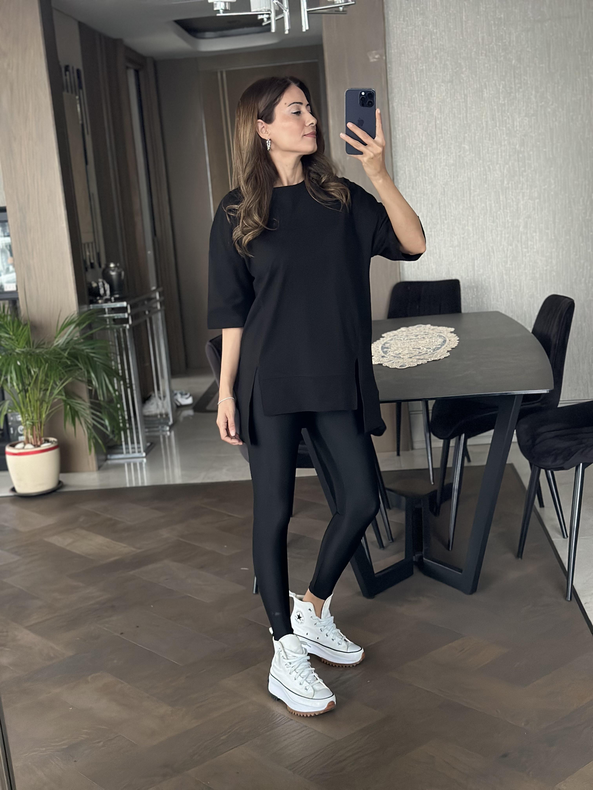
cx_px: 296
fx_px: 1096
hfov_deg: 30.3
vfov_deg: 39.7
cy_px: 395
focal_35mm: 48
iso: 640
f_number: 1.78
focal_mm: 6.86
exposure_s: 1/40
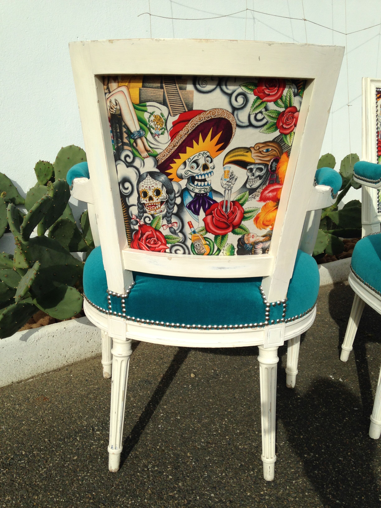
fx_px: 484
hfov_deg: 42.9
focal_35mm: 33
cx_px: 190
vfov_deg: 55.4
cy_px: 254
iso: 50
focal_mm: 4.12
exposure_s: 1/1748
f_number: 2.4
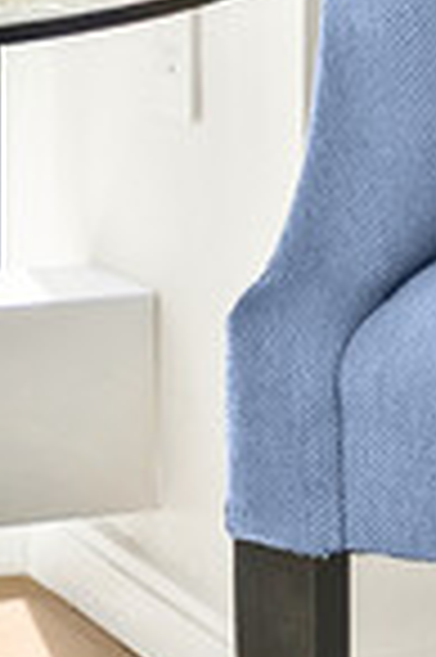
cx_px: 452
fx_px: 4370
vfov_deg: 8.1
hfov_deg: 5.7
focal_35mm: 240
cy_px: -774
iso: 100
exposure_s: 1/20
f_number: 4
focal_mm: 35
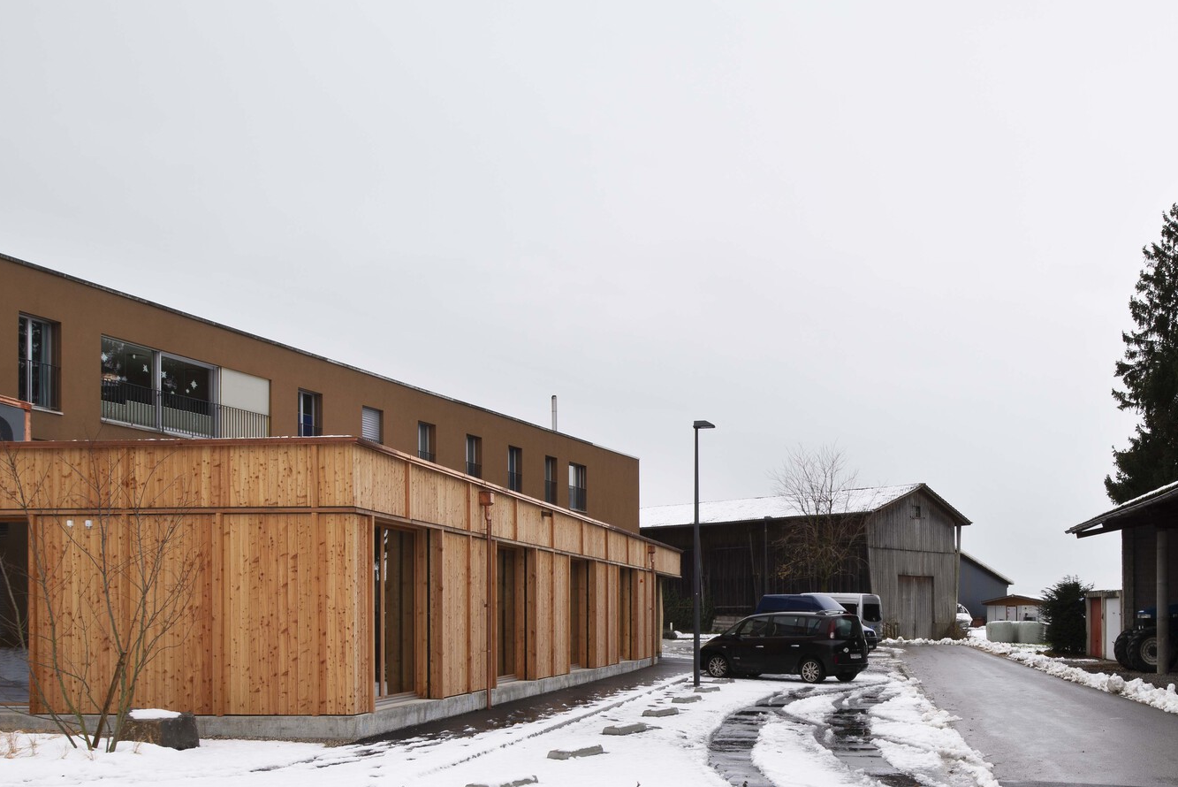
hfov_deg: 52.0
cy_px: 367
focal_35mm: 36
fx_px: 1178
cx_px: 800
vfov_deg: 36.9
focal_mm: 24
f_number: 16
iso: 100
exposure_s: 1/25
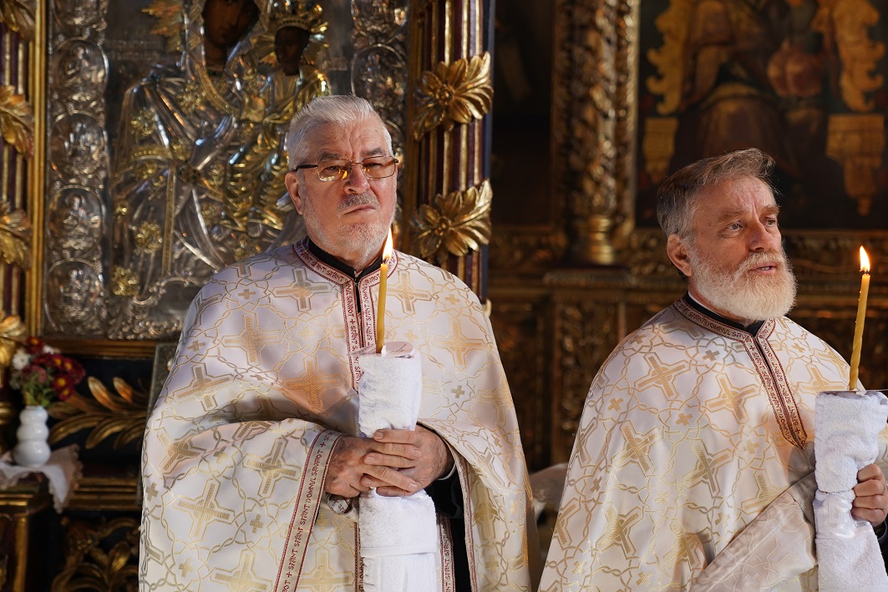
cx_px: 495
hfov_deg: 25.7
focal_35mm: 79
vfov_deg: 17.3
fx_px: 1949
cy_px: 266
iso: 500
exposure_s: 1/100
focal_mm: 70
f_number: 3.2
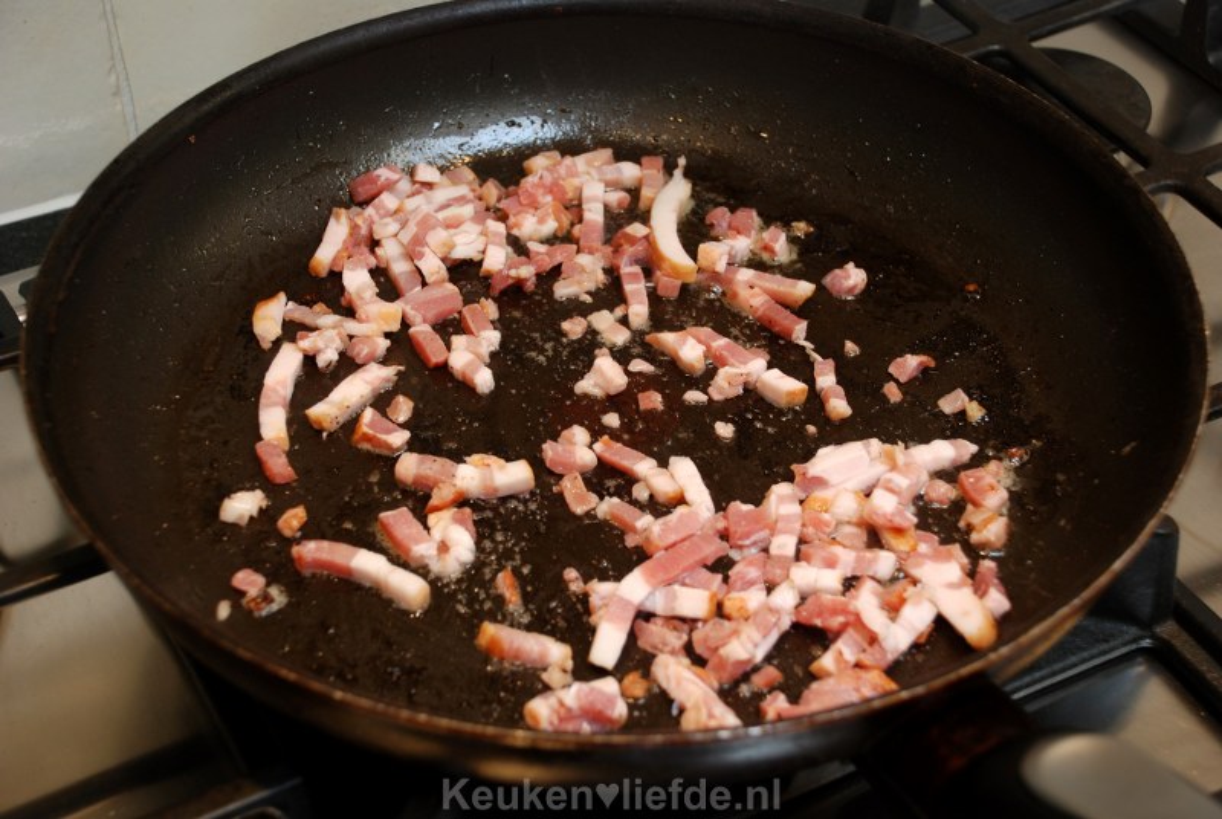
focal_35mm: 66
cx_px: 611
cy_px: 410
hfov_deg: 30.5
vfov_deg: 20.7
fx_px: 2244
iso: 200
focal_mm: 44
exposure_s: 1/30
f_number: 4.8
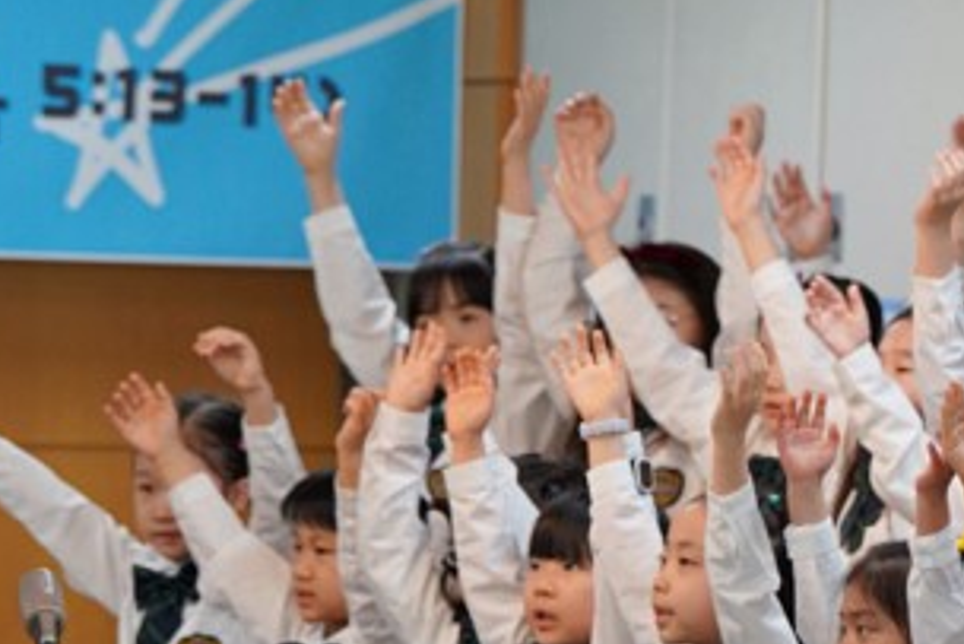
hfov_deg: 5.9
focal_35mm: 349
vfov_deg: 3.9
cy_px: 558
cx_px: 1243
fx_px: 9349
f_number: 4
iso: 1000
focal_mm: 118
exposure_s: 1/160
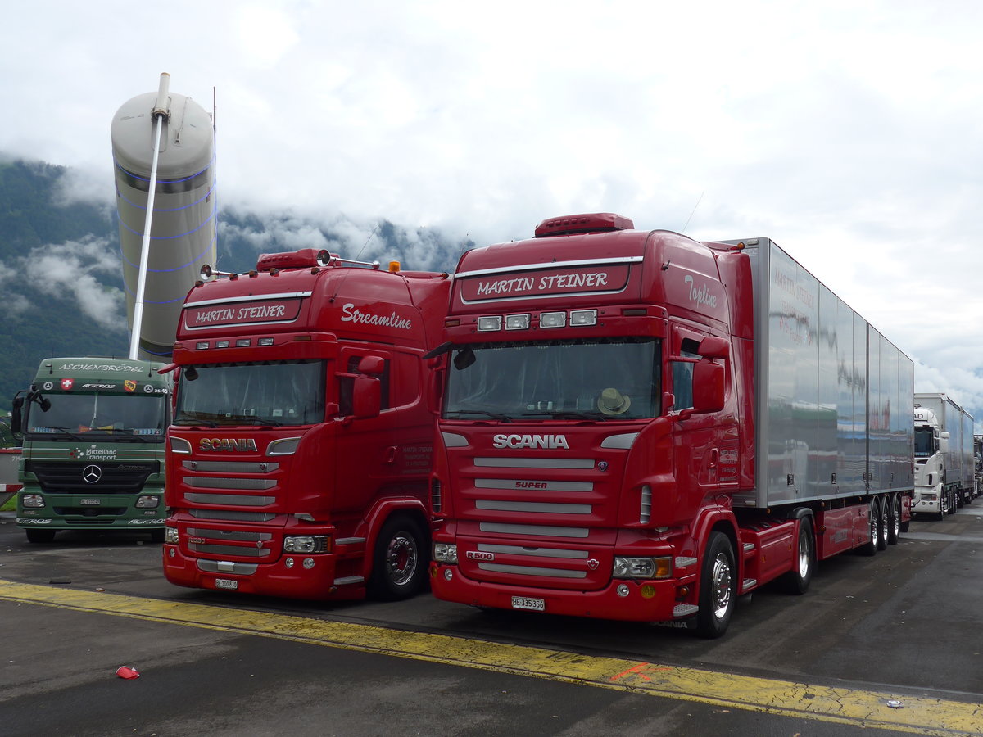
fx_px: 966
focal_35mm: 34
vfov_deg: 41.8
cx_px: 492
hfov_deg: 54.0
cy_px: 368
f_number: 2.8
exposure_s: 1/640
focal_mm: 7
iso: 80
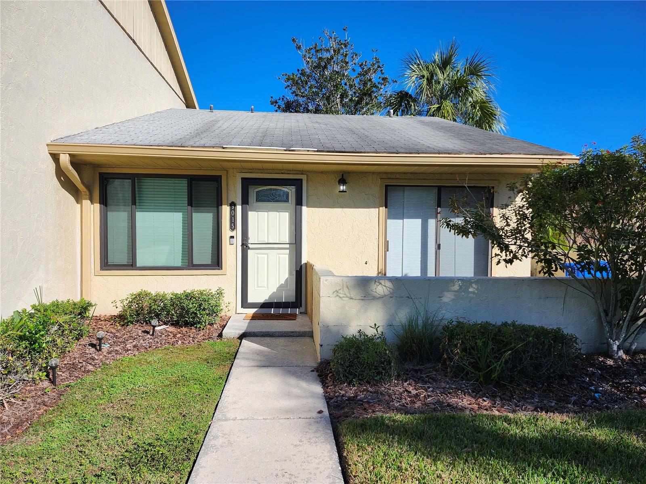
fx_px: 429
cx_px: 323
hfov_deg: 73.9
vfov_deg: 58.9
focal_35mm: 23
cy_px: 242
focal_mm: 5.54
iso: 25
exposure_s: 1/1775
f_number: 1.8
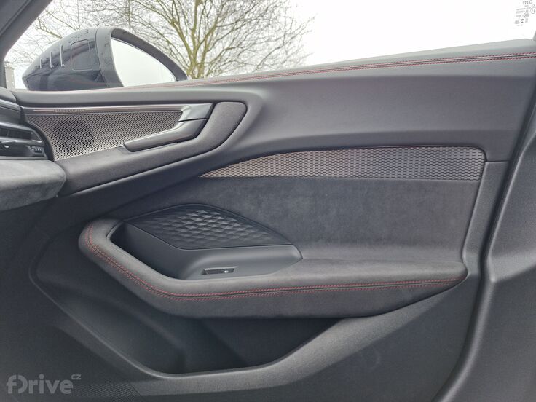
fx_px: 356
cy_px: 201
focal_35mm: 23
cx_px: 268
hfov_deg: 73.9
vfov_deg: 58.9
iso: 160
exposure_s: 1/100
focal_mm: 5.54
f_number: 1.8
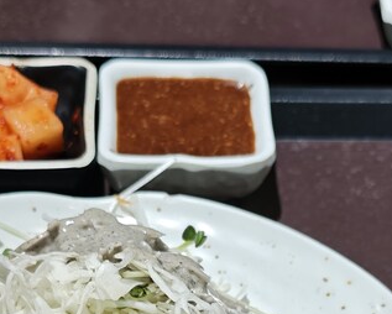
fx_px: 1254
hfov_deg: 17.8
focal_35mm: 108
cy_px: 410
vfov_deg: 13.7
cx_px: 235
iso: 125
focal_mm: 8.72
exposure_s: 1/120
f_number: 1.63
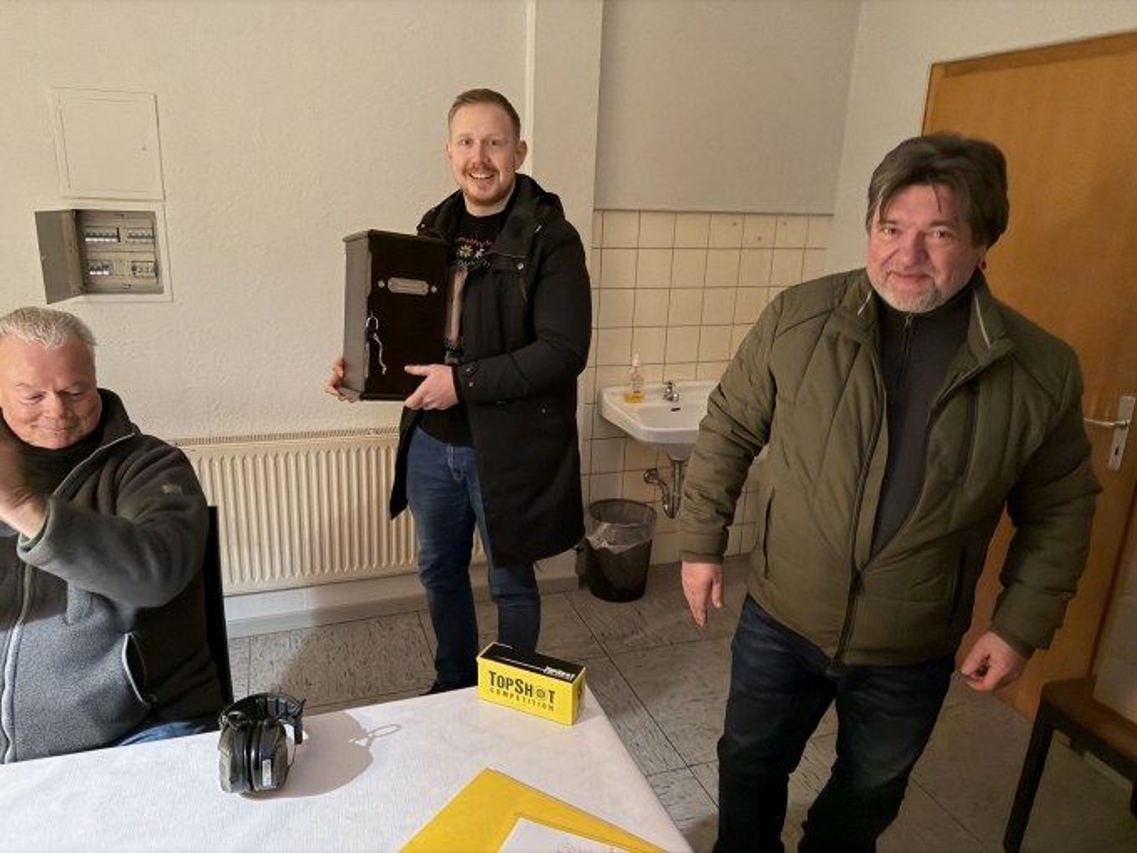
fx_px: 788
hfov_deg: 71.6
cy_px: 426
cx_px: 568
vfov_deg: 56.8
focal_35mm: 24
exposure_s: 1/25
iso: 1600
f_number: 1.78
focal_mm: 6.76
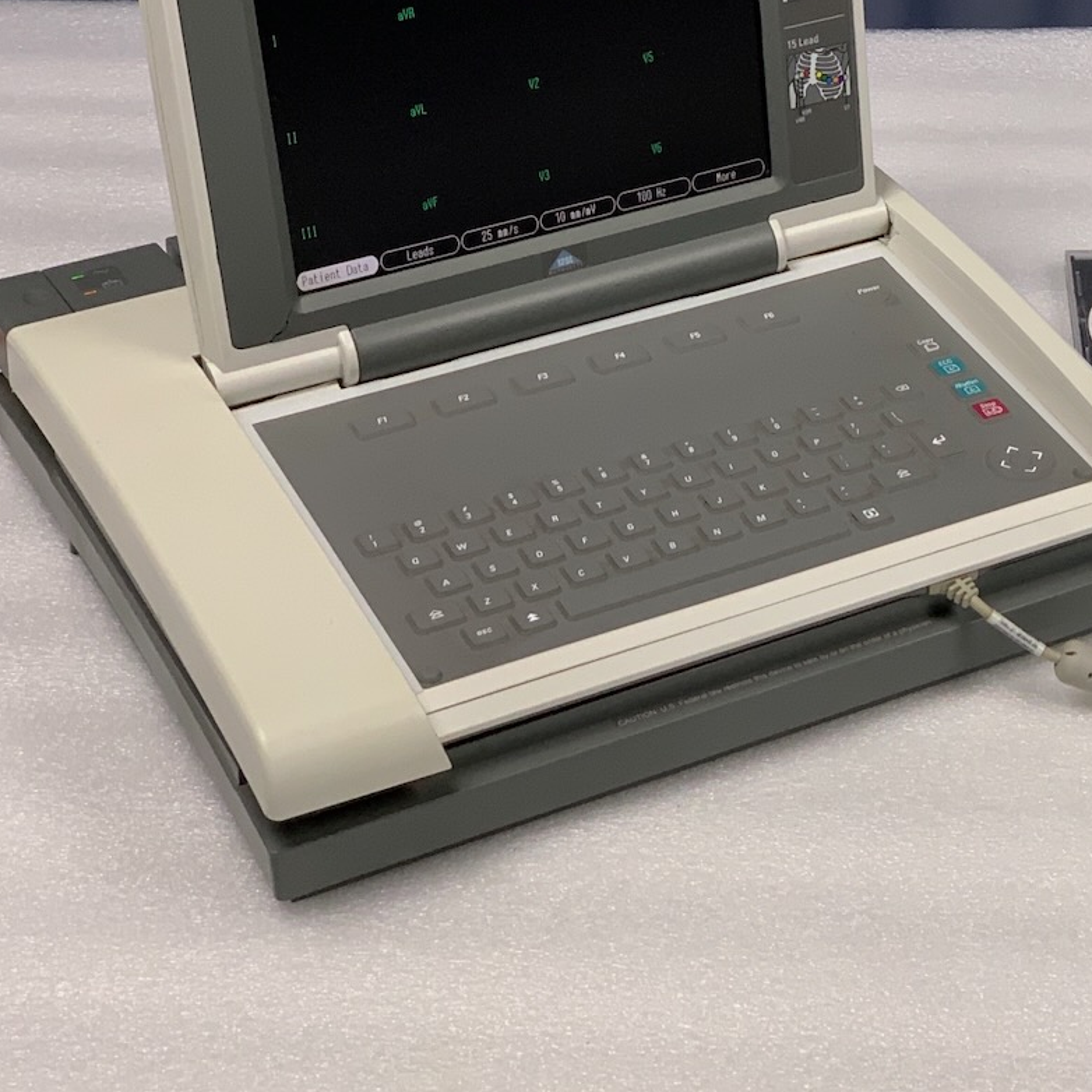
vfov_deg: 18.4
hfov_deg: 18.1
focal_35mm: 94
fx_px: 3355
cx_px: 1040
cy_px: 378
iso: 125
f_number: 2.4
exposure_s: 1/122
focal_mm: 6
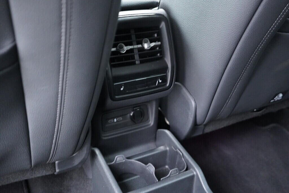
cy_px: 96
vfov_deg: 36.9
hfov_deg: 53.1
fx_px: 289
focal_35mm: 36
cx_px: 144
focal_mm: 24
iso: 4000
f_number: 2.8
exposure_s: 1/40
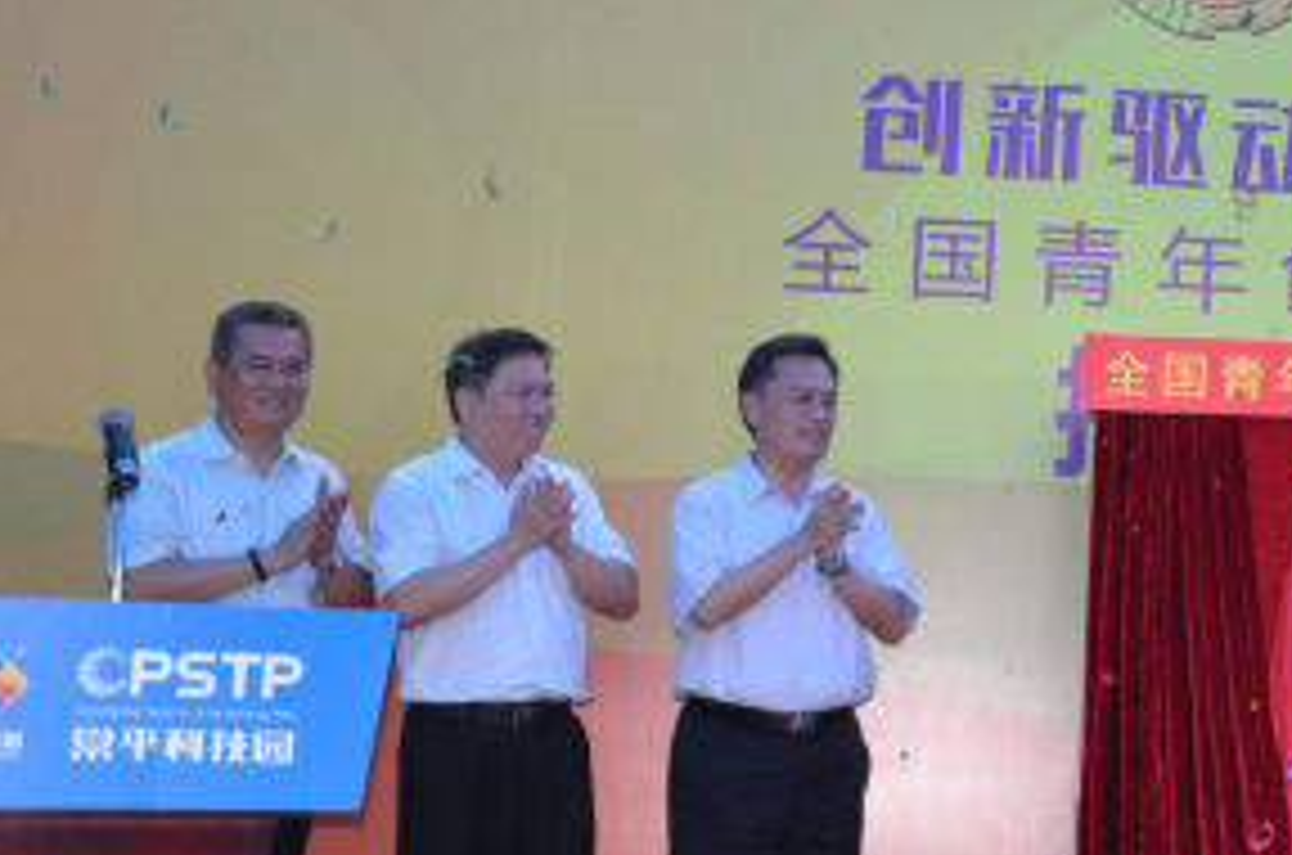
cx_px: 1495
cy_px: 243
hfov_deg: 20.3
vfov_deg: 14.3
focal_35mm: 95
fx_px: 3402
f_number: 5
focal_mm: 26
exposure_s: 1/80
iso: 1600
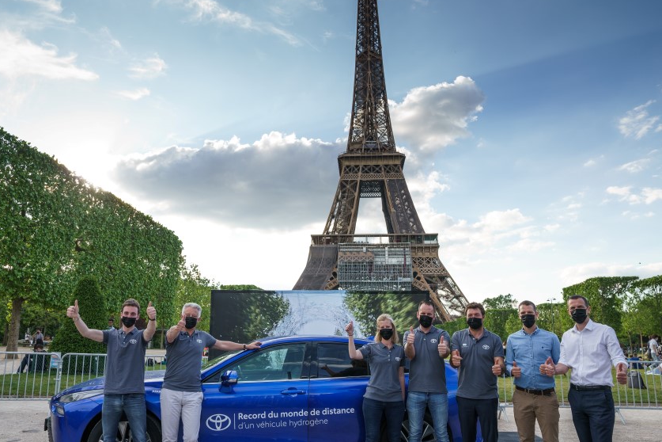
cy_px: 226
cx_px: 298
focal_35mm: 26
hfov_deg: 69.2
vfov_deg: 49.6
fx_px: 478
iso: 80
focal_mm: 17
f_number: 6.3
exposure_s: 1/200
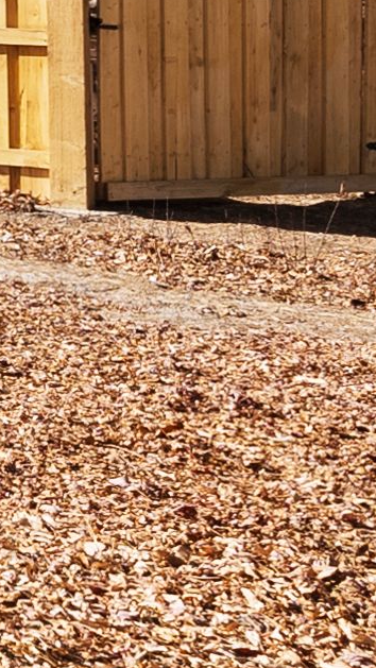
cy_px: -108
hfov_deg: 5.6
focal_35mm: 106
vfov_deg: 19.2
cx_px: -1747
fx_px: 1878
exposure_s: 1/40
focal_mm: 15
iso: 200
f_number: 10
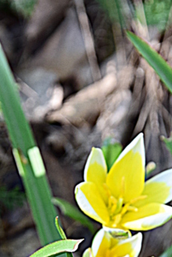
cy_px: 257
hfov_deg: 3.5
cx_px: 120
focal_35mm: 393
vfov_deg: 5.2
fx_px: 2812
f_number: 9
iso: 400
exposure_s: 1/100
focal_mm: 105
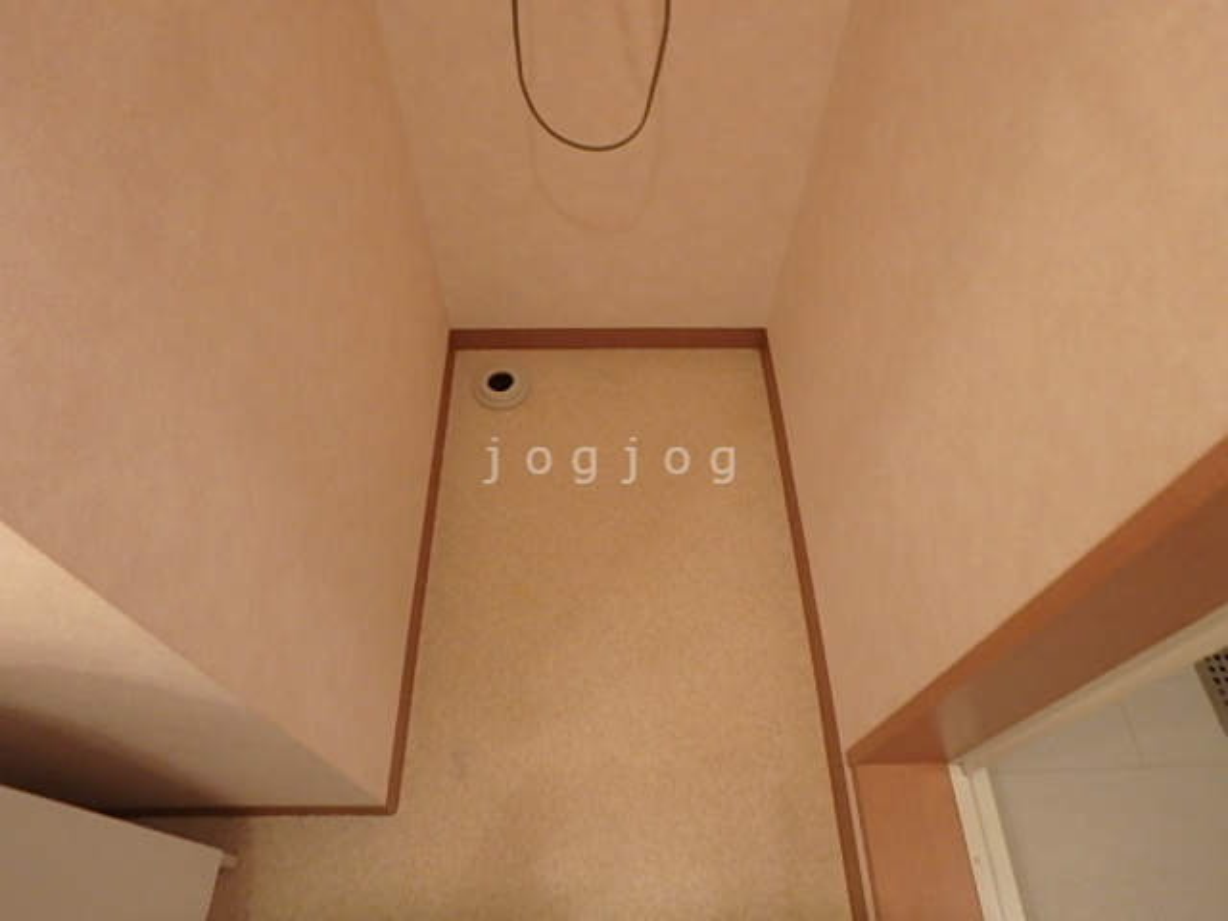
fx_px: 745
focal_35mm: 21
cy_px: 460
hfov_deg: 79.0
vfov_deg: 63.4
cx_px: 614
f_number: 3.5
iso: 400
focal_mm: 3.7
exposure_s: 1/40
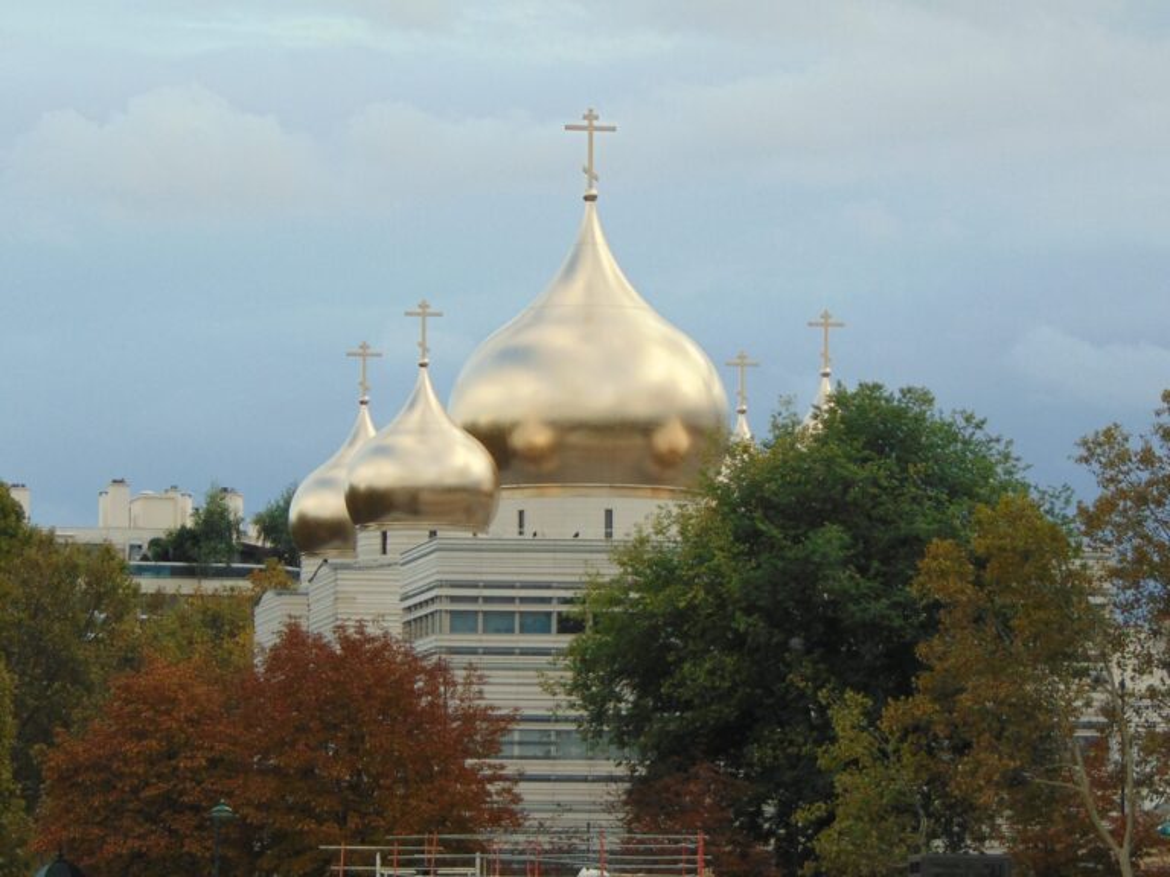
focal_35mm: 133
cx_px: 585
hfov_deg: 14.8
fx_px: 4495
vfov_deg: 11.1
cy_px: 438
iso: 80
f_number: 4
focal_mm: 23.9
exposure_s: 1/160
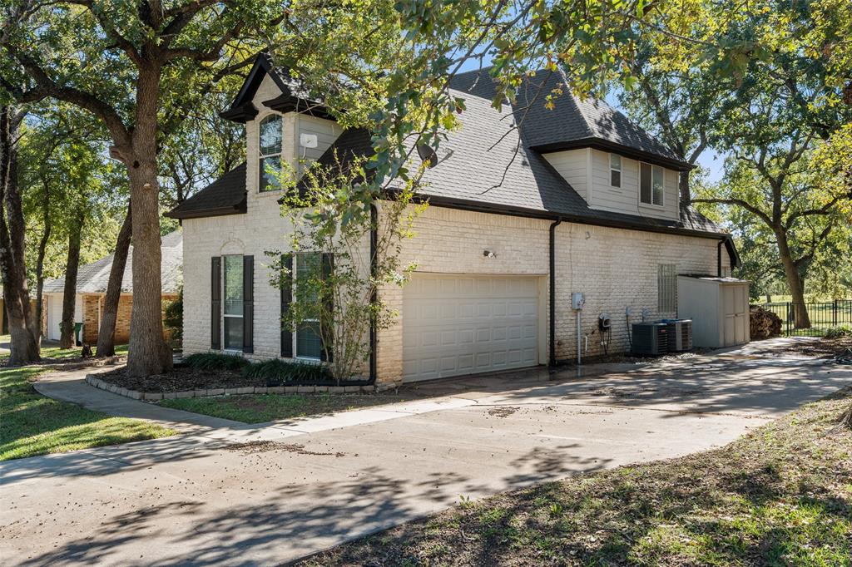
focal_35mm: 31
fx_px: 733
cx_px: 426
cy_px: 284
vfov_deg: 42.3
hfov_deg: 60.3
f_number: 8
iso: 400
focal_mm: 21
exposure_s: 1/250
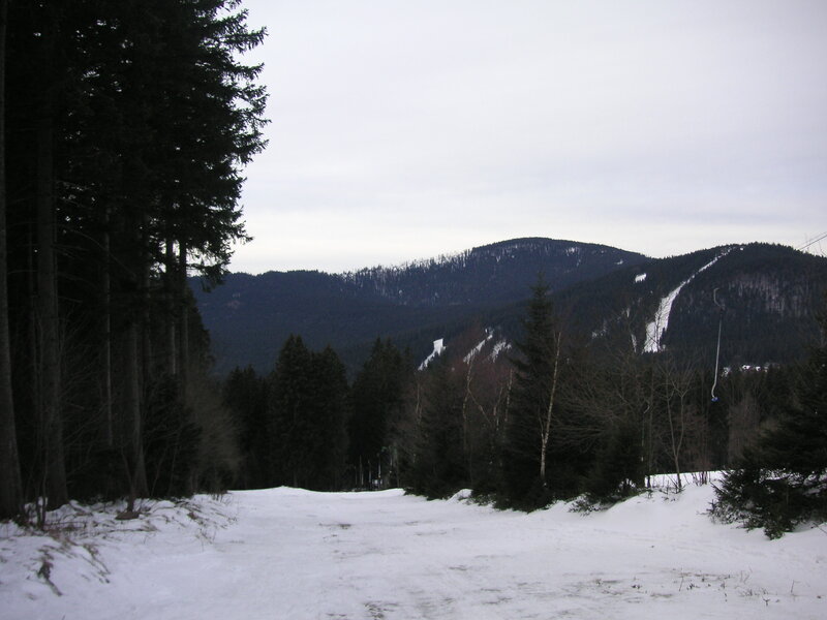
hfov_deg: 50.1
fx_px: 884
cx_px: 414
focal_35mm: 37
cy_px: 310
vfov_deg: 38.7
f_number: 2.8
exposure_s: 1/750
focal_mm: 6.1
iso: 50
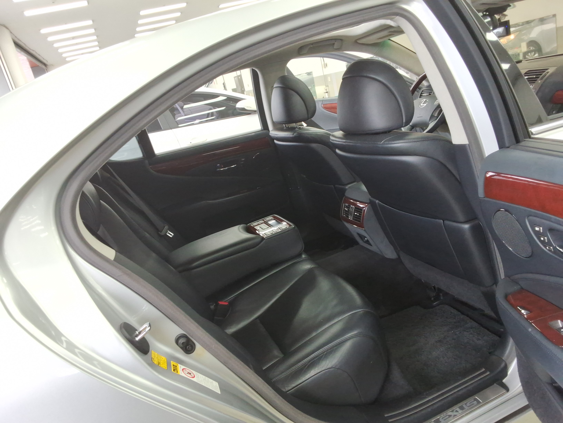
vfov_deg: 49.7
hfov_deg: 63.4
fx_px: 455
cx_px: 282
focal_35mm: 28
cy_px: 212
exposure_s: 1/60
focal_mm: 2.91
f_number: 1.9
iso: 54
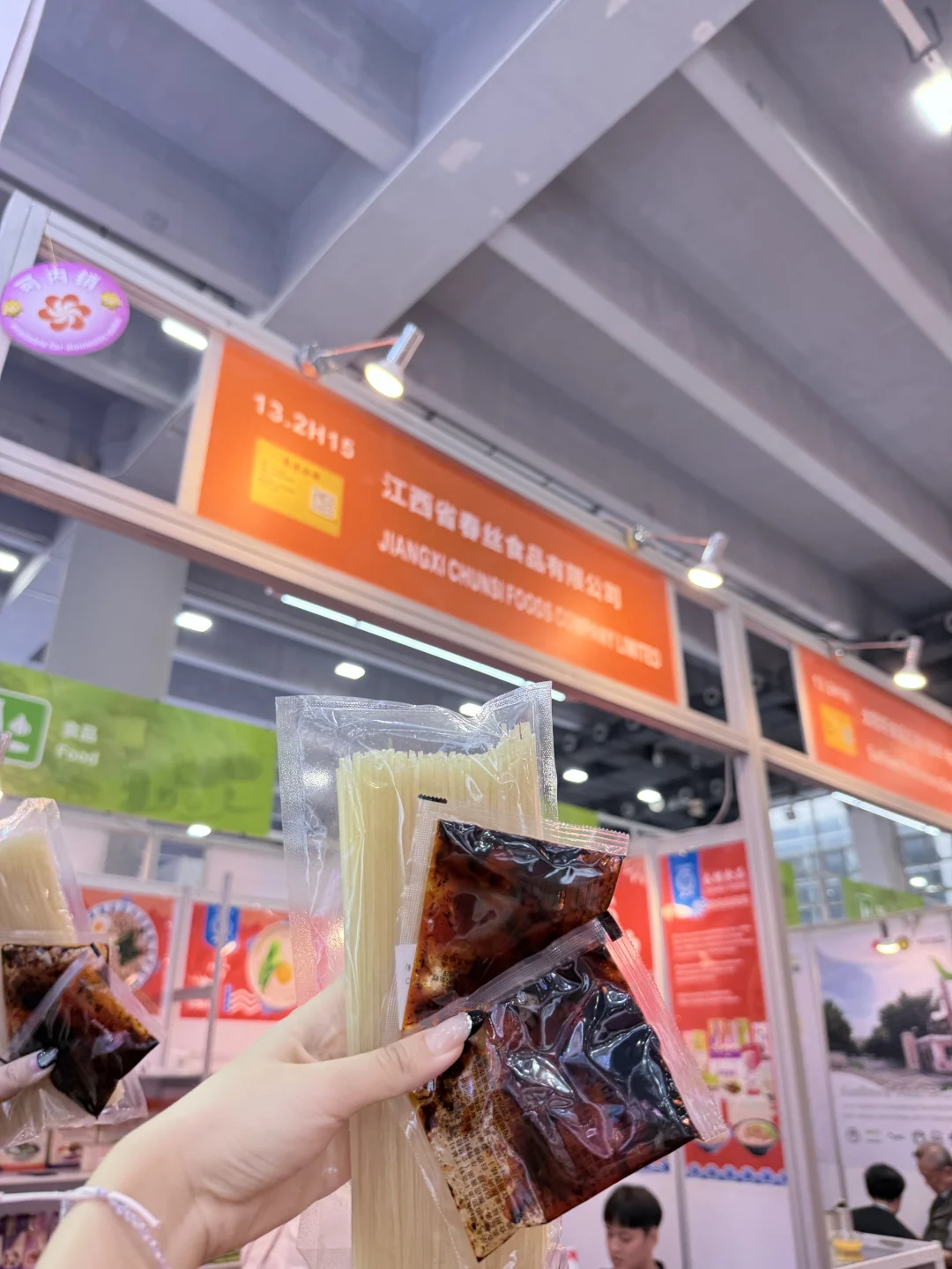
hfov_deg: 56.8
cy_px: 634
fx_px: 880
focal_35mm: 24
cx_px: 476
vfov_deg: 71.6
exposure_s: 1/100
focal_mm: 6.76
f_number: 1.78
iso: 80
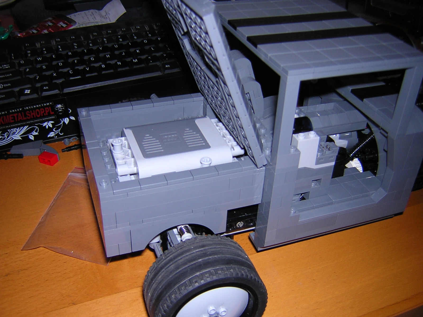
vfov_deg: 39.7
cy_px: 158
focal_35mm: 36
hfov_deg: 51.4
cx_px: 212
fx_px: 440
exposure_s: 1/60.1
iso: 100
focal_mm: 4.7
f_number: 2.6
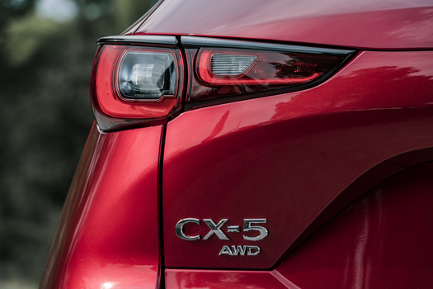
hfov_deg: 10.8
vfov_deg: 7.2
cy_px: 144
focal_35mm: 190
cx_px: 216
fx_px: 2285
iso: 100
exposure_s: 1/60
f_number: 9
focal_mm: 190
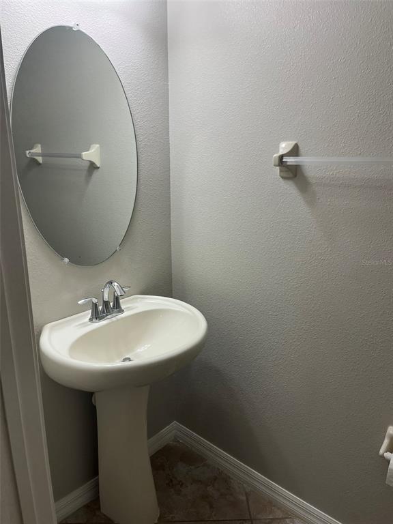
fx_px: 394
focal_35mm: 26
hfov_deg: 53.1
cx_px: 196
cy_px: 262
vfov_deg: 67.3
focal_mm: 5.1
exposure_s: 1/120
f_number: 1.6
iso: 64
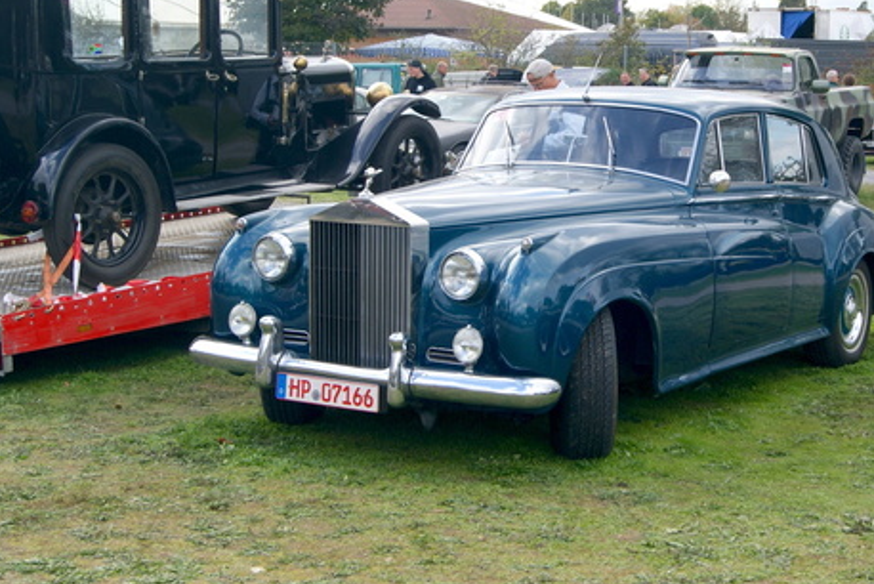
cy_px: 235
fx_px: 1668
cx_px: 568
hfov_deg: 29.2
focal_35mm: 69
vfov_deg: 19.8
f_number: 8
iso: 100
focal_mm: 35
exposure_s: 1/60
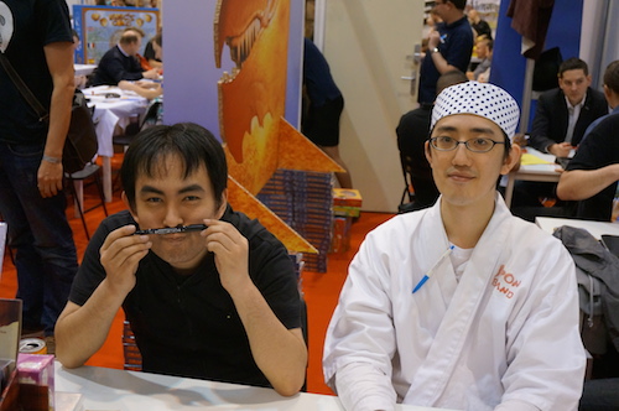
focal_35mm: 42
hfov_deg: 46.5
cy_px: 206
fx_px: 721
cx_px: 310
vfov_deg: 31.8
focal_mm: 28
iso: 3200
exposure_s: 1/125
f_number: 4.5
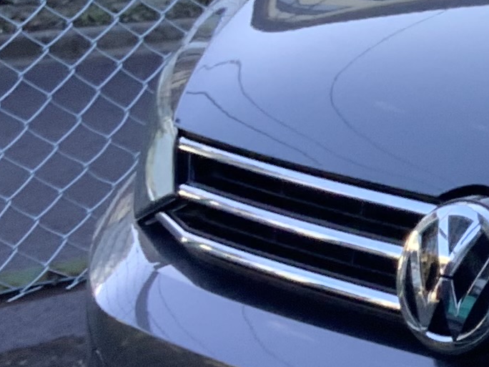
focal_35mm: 148
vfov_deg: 10.0
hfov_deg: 11.6
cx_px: 1057
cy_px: 251
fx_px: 2091
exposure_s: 1/120
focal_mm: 3.3
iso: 32
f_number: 2.4
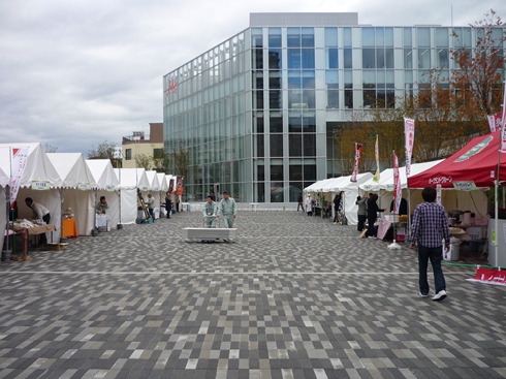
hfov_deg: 55.4
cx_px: 253
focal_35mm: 33
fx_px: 482
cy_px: 190
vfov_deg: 42.9
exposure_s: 1/500
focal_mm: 5.5
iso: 100
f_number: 2.8
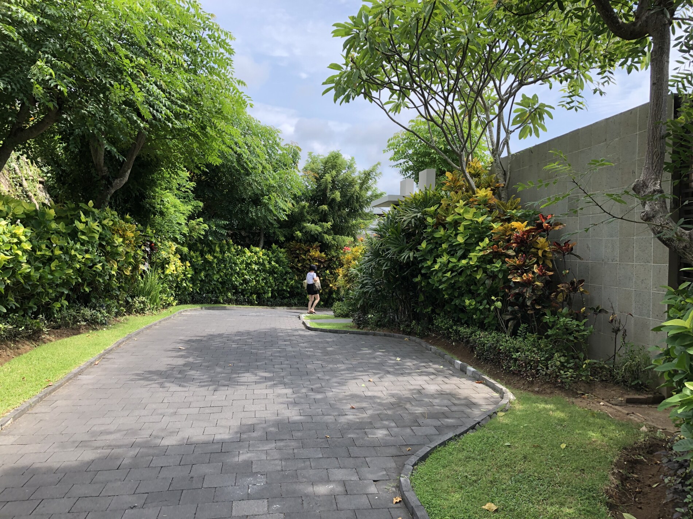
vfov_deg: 49.7
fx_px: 561
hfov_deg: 63.4
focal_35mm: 28
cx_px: 346
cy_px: 260
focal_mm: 4
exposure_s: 1/706
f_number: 1.8
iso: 20
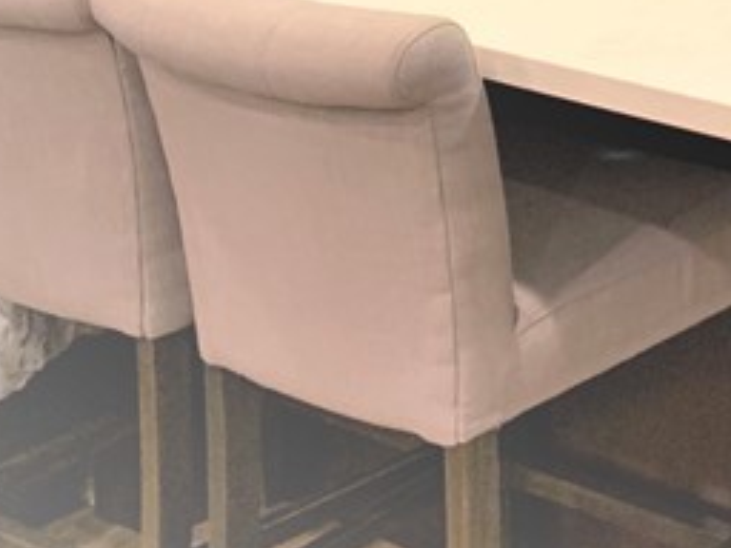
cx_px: 1236
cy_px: -451
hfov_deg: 16.4
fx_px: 2196
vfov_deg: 12.9
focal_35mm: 104
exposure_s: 1/60
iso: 125
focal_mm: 4.25
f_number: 1.8
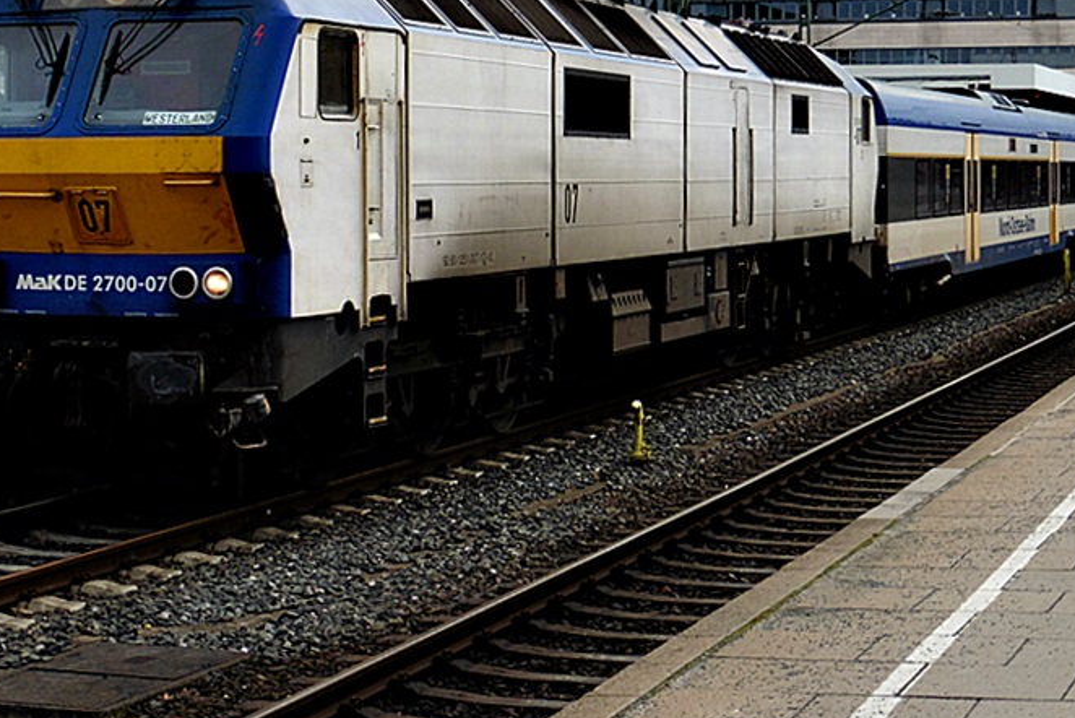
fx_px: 2450
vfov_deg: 16.6
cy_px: 166
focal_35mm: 82
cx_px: 599
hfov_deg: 24.7
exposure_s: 1/800
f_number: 4.4
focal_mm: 9
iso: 100
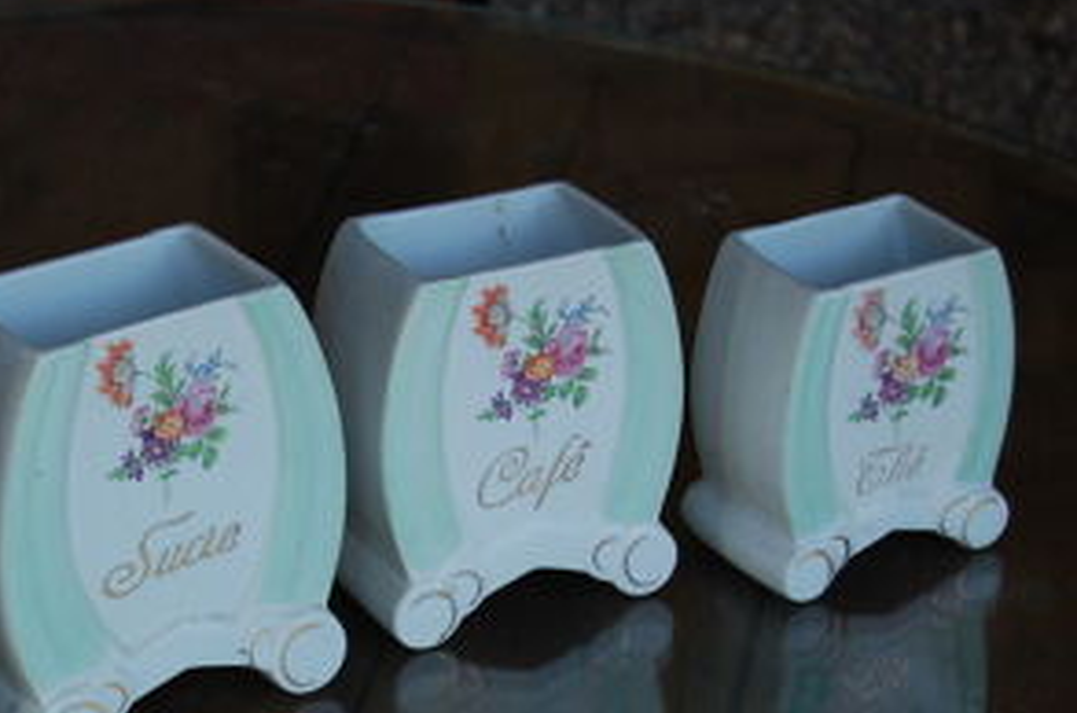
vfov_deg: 10.6
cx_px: 202
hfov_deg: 15.9
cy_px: 537
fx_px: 3821
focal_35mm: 128
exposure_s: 1/125
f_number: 5.6
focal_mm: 52
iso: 220
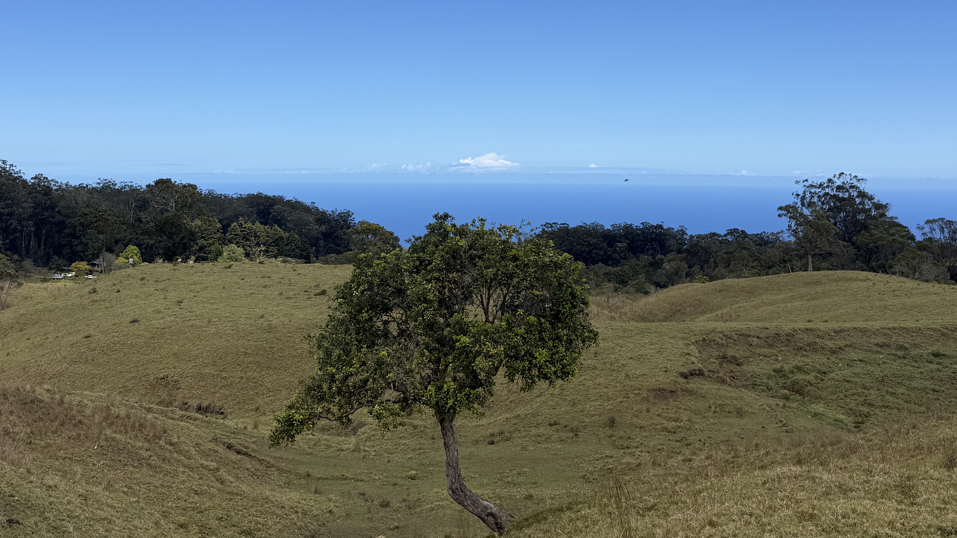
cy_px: 84
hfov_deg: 46.4
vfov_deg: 26.4
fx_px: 1117
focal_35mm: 44
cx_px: 488
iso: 80
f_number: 1.78
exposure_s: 1/6173
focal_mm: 6.76
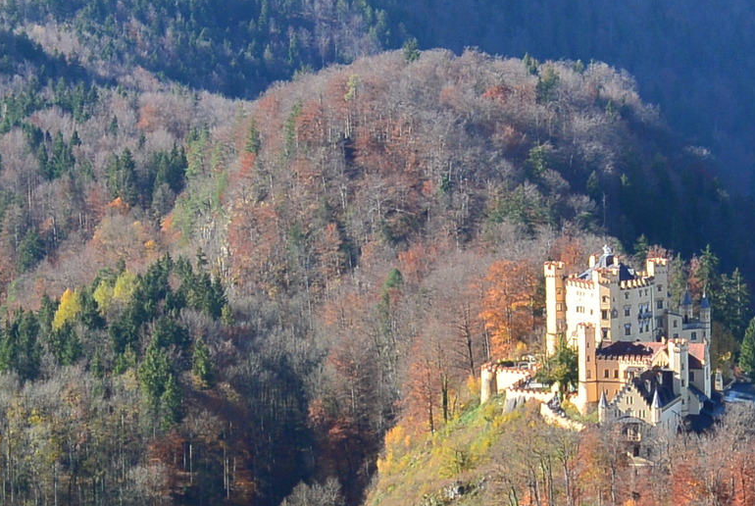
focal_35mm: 172
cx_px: 386
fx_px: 3613
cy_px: 394
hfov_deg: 11.9
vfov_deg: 8.0
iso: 100
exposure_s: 1/250
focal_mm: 19.9
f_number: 4.8
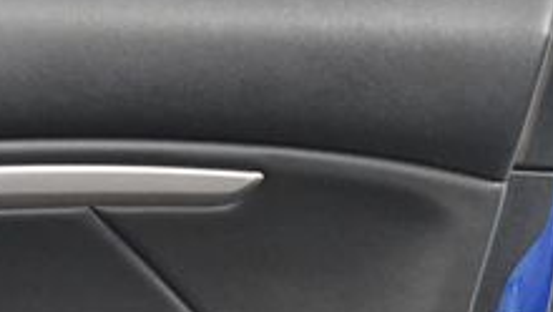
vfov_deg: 10.9
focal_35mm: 110
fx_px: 1614
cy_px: 342
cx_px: -219
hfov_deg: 17.8
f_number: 3.5
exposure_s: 1/60
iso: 3200
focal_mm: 18
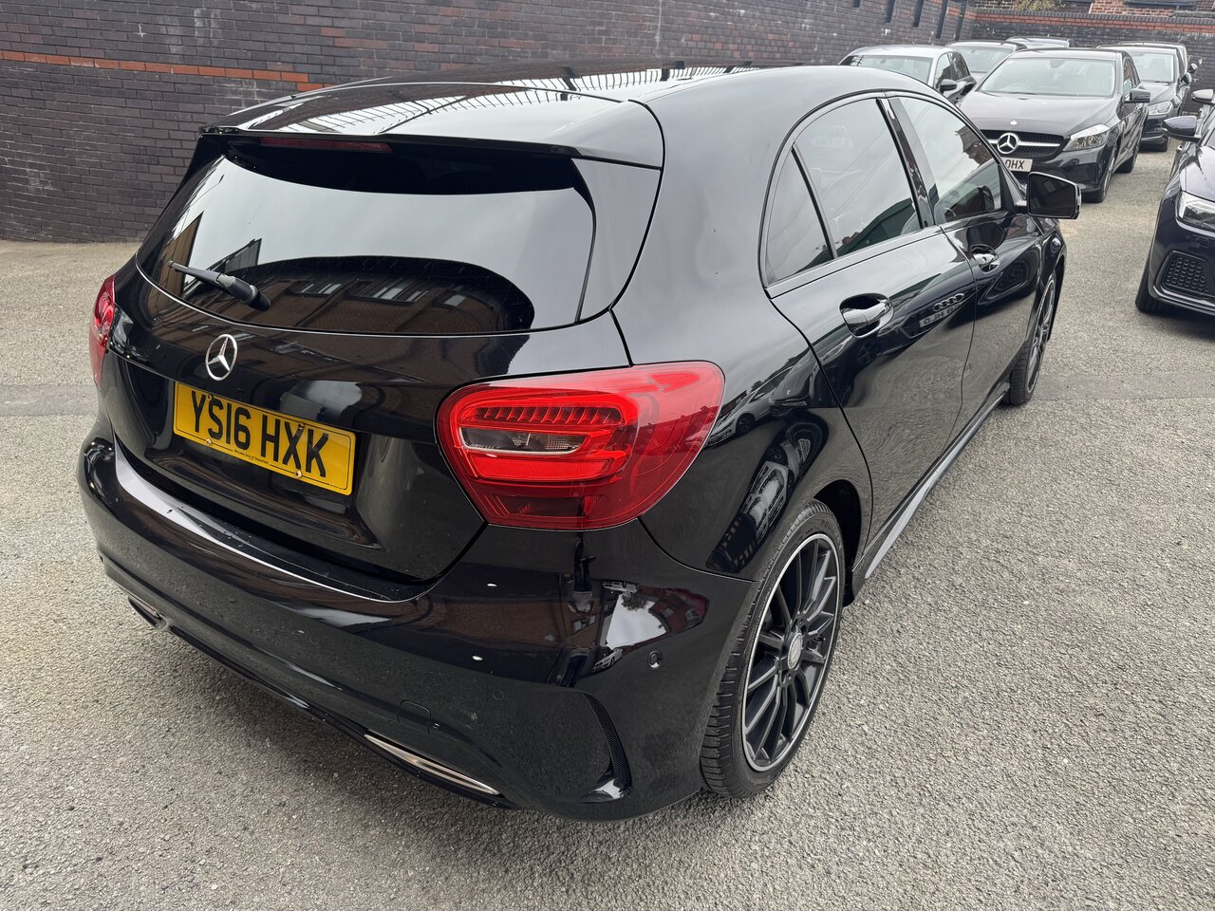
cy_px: 456
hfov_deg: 71.6
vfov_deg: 56.8
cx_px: 608
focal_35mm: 24
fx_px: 842
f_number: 1.78
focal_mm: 6.76
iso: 80
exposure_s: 1/321
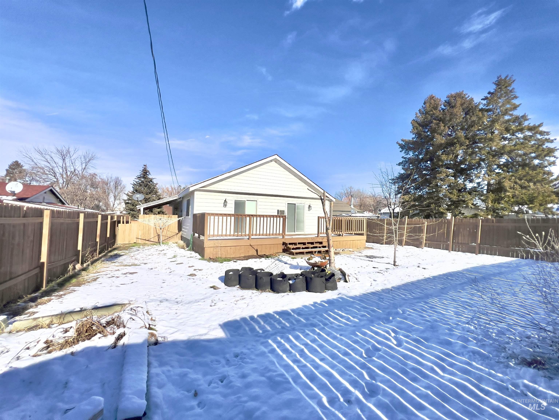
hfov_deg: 106.2
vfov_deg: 89.9
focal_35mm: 13
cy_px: 210
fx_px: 210
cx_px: 280
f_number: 1.8
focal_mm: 1.57
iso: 32
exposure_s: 1/4785
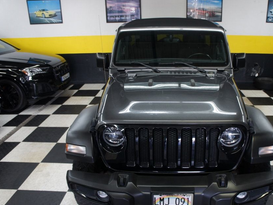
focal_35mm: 32
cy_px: 111
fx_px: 252
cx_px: 166
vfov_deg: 44.1
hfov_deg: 56.3
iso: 200
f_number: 3.5
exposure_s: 1/30
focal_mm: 18
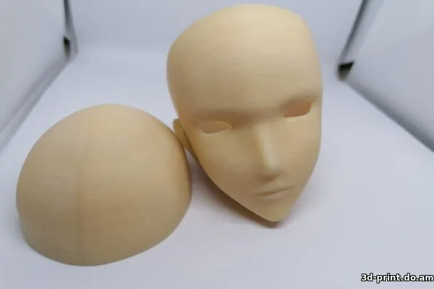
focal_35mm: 29
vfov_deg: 44.8
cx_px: 217
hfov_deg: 63.7
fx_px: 349
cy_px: 122
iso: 50
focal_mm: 4.75
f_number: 1.8
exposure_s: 1/155
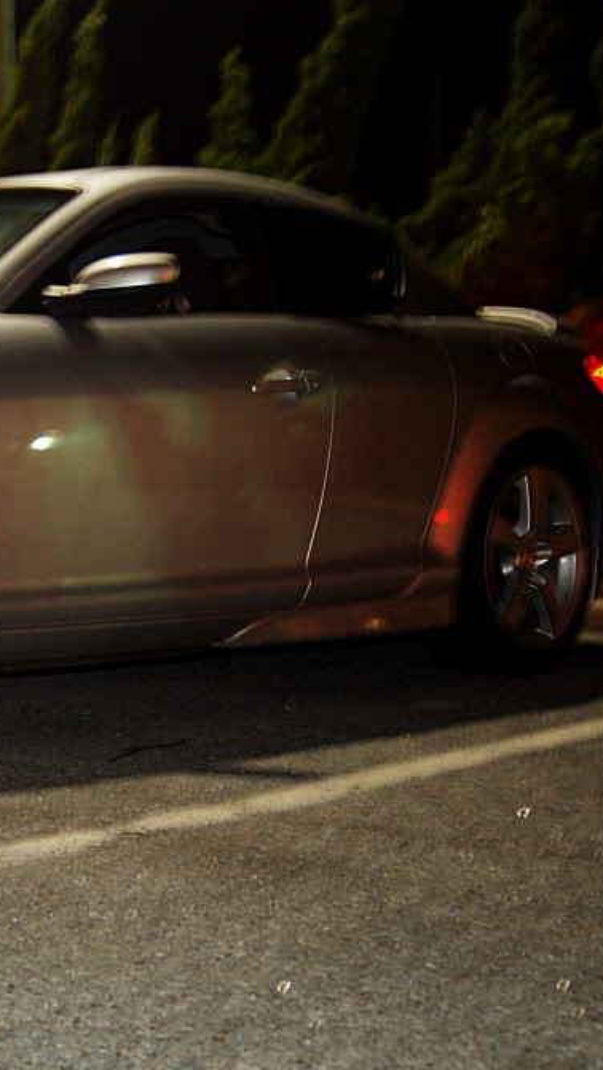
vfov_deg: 31.4
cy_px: 541
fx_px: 1902
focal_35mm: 67
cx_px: -140
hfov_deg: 17.1
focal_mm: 28
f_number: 3.3
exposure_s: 1
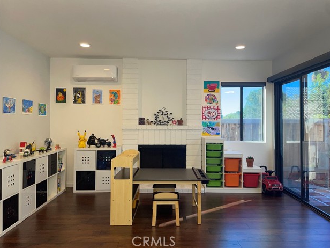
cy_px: 120
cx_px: 169
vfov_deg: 51.3
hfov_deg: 65.3
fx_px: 257
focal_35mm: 27
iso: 64
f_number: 1.6
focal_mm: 4.2
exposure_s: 1/120
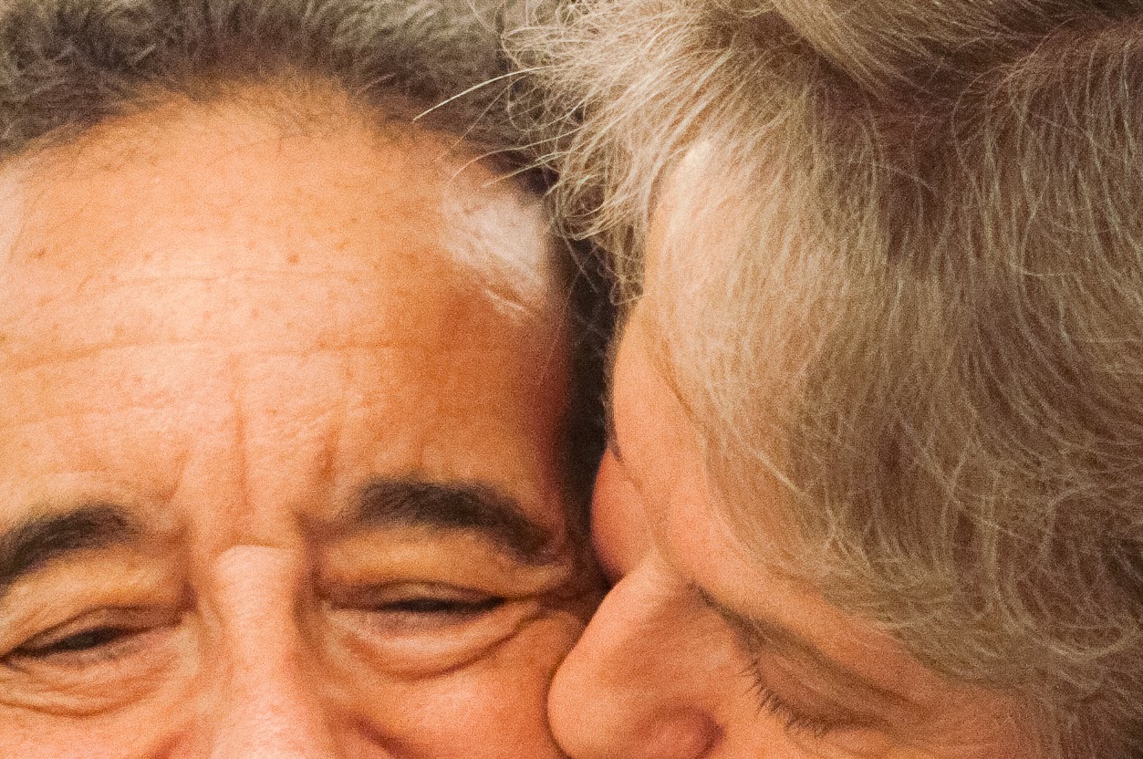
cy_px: 709
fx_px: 5698
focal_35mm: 180
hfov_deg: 11.4
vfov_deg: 7.6
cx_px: 785
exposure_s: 1/80
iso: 250
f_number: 1.8
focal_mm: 35
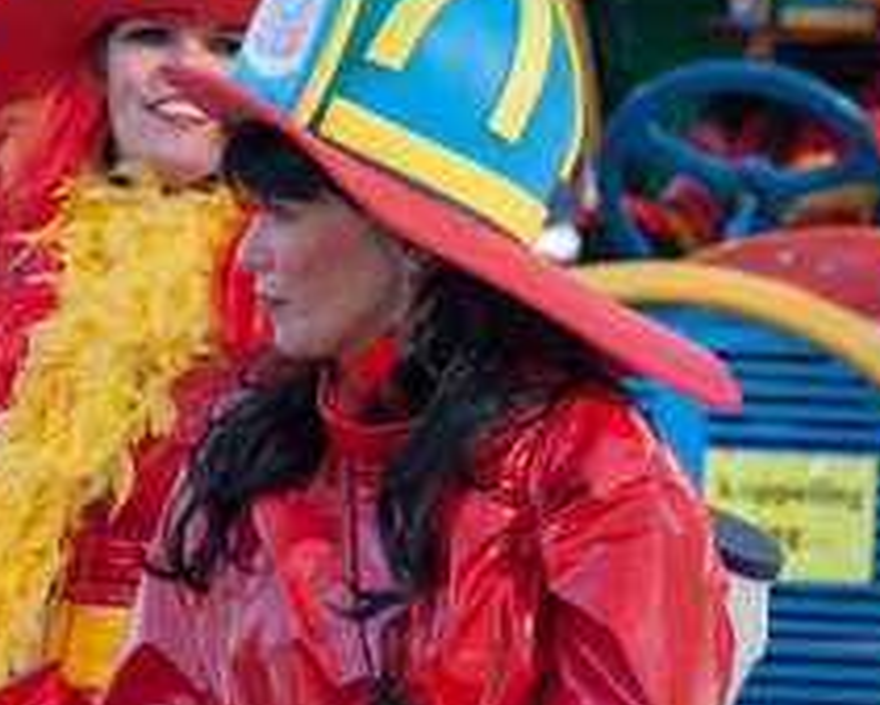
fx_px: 10449
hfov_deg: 4.8
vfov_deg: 3.9
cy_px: 169
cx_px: 584
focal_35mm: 401
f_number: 5.6
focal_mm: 120
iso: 250
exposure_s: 1/200
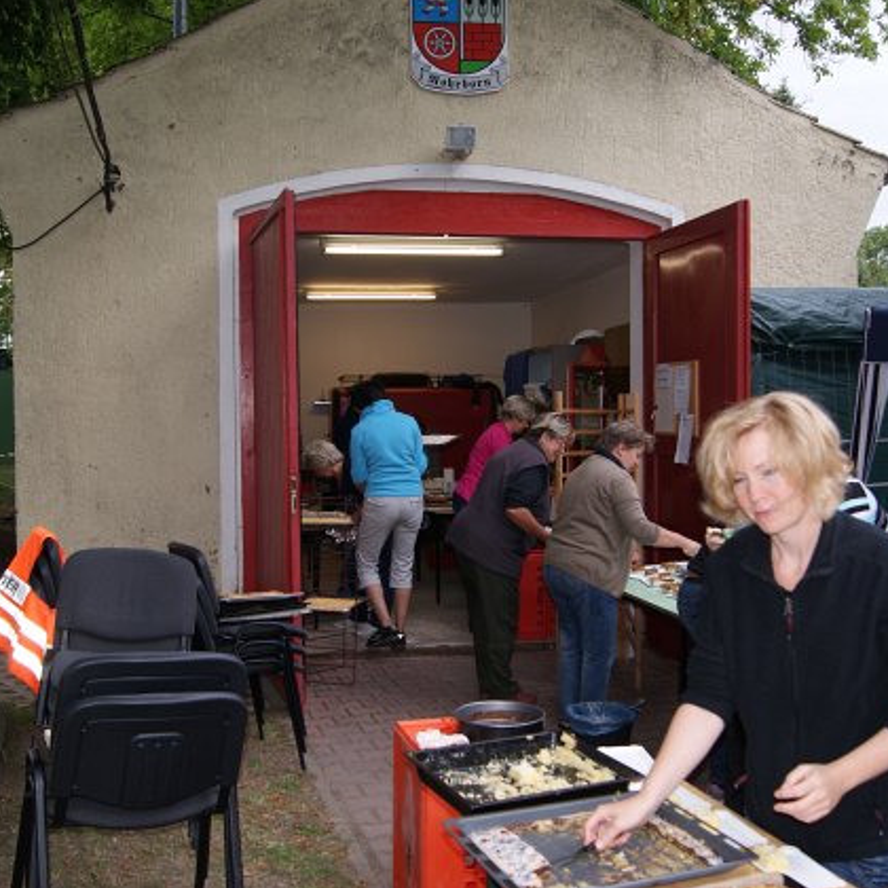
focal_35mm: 35
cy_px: 442
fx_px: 1016
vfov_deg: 47.2
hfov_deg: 47.2
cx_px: 436
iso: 160
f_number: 4
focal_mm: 18
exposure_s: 1/160
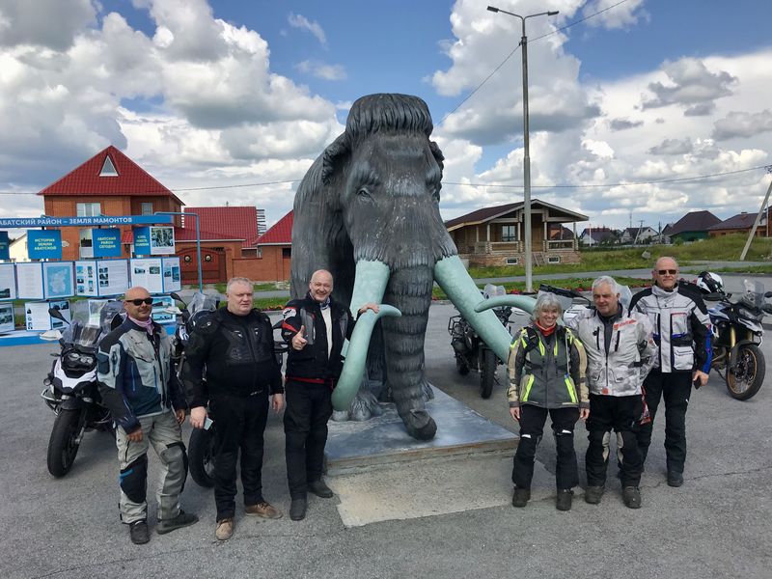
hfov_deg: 63.4
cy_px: 290
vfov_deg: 49.7
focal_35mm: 28
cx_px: 386
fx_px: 624
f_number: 1.8
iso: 20
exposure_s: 1/2283
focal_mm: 3.99
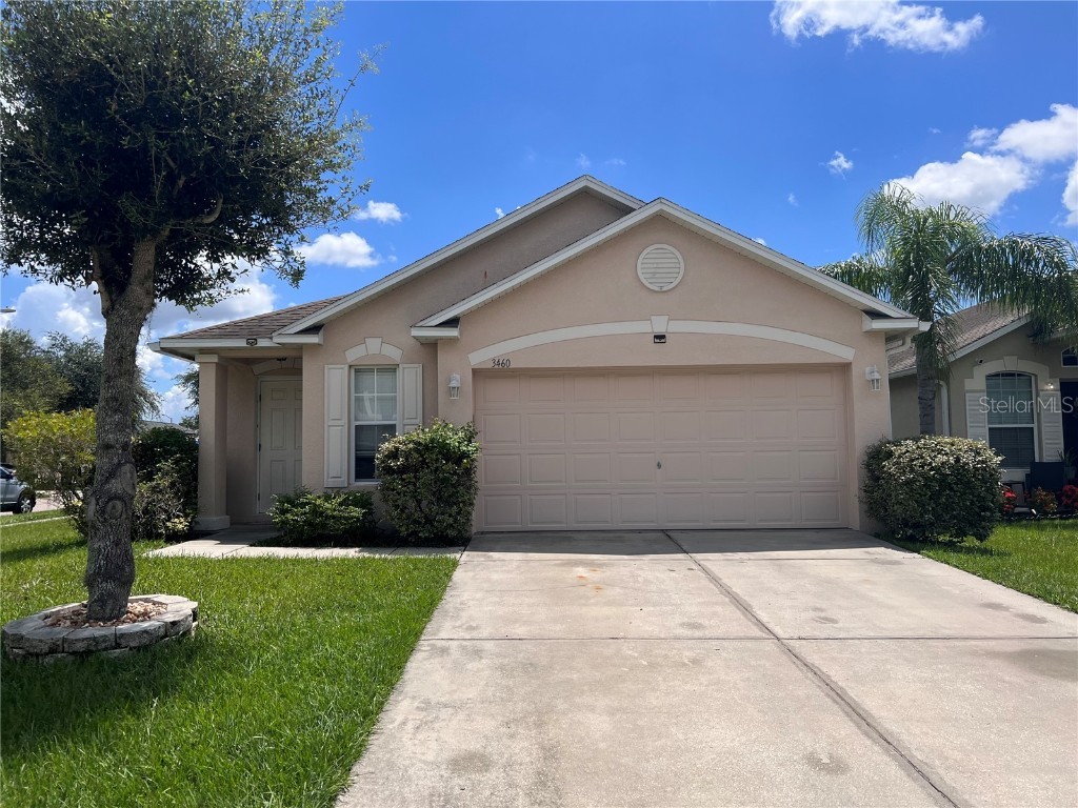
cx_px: 539
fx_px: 810
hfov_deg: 67.3
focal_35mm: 26
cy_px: 404
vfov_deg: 53.1
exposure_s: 1/6211
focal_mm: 5.7
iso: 50
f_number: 1.5
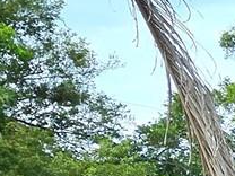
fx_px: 679
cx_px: 629
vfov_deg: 14.0
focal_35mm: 100
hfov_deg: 12.7
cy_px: 256
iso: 32
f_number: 2.2
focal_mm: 1.74
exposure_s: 1/1000
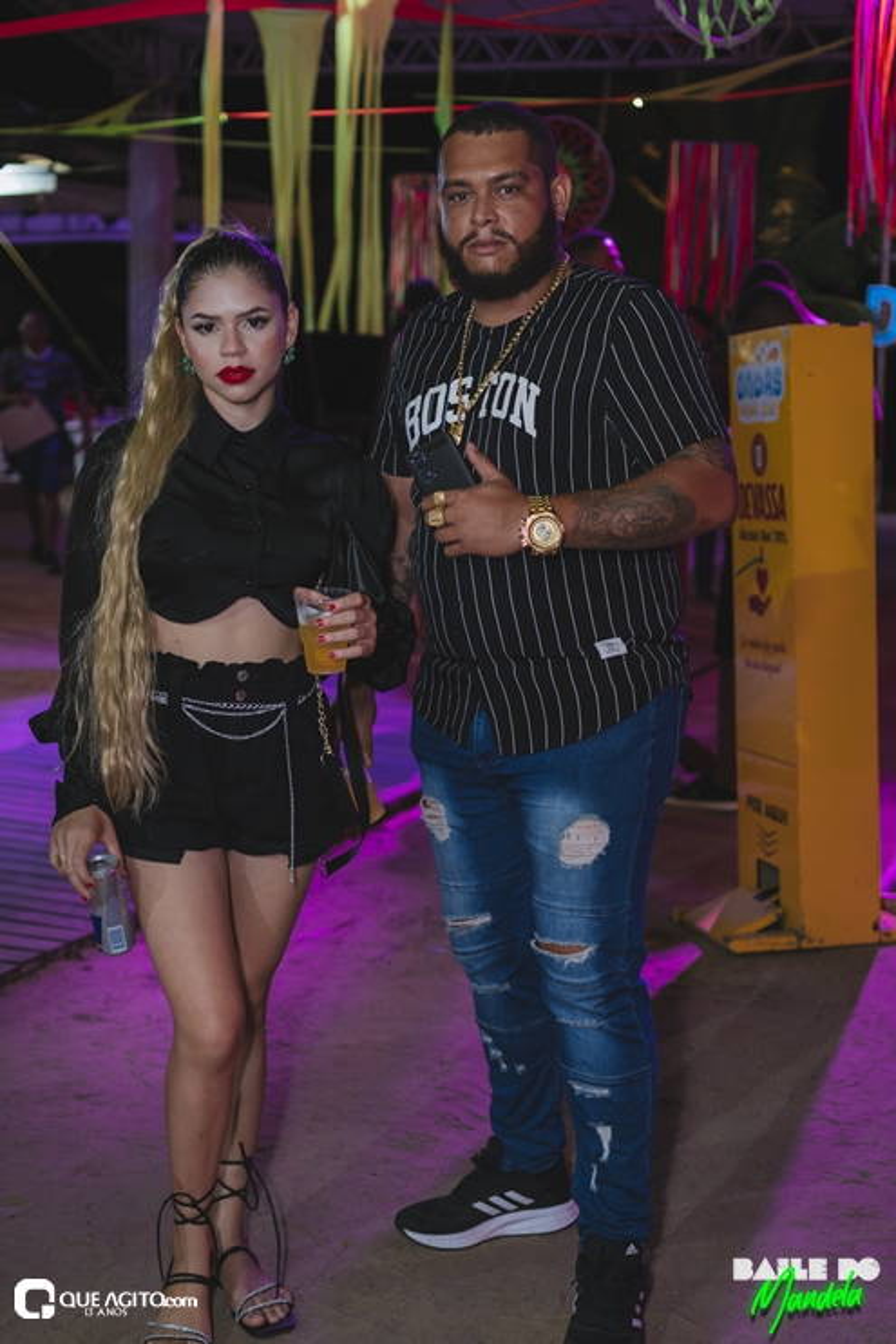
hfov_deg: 25.8
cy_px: 672
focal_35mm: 52
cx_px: 448
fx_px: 1959
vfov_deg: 37.8
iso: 640
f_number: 2.5
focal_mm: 35
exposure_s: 1/200
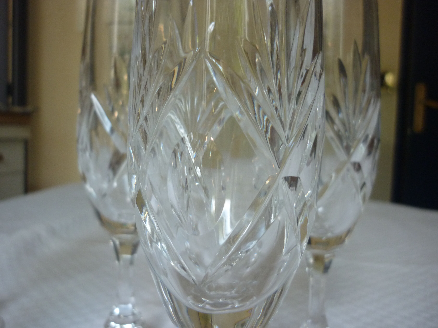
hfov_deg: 55.4
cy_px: 164
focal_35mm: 33
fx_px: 418
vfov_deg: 42.9
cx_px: 219
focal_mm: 5.5
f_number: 2.8
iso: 200
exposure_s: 1/30
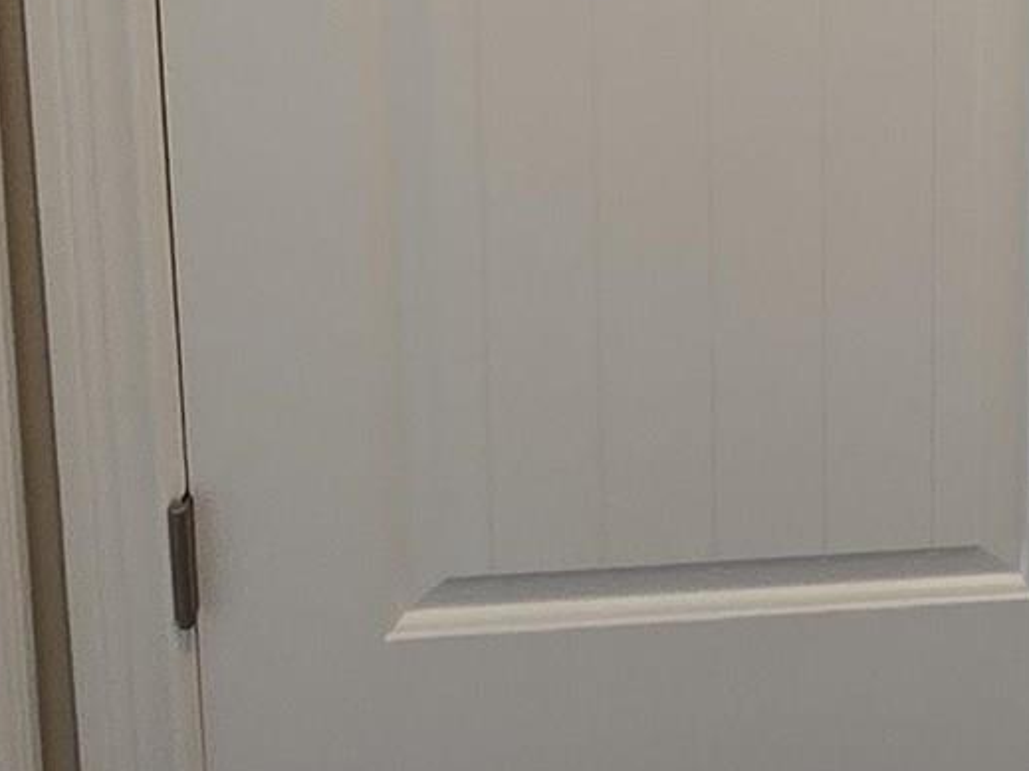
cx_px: 1342
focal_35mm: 77
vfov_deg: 15.4
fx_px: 2288
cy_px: -761
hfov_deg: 22.6
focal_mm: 2.2
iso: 125
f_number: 2.2
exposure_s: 1/60
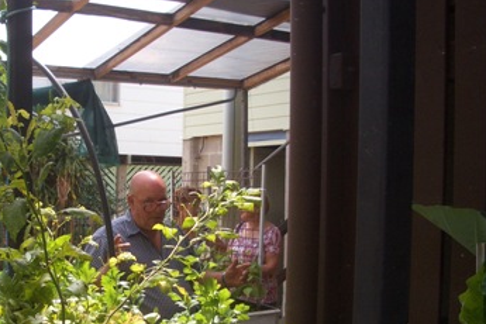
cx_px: 183
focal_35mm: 54
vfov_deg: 24.9
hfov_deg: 36.7
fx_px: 729
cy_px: 221
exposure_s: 1/640
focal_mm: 5.8
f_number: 2.6
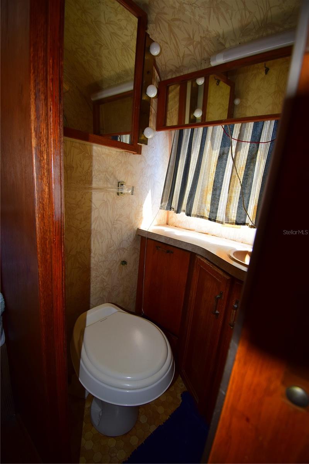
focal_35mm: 15
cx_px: 154
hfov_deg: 77.3
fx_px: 193
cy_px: 232
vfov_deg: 100.4
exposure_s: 1/60
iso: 250
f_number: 4.5
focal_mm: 10
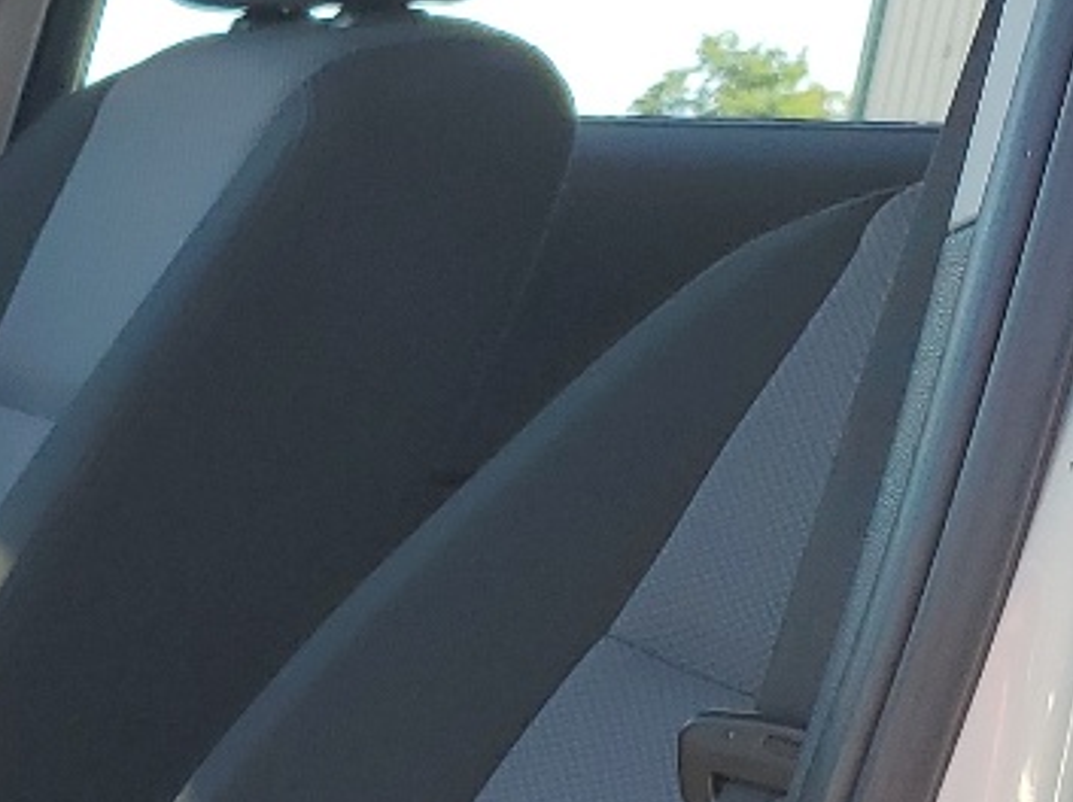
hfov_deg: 14.8
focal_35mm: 118
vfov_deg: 12.1
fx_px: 3654
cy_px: 1069
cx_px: -793
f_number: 1.5
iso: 50
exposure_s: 1/400
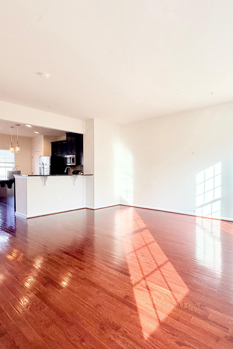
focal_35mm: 20
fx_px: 194
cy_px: 173
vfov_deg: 84.0
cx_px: 158
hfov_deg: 60.3
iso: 80
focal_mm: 2.22
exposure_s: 1/121
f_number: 2.2
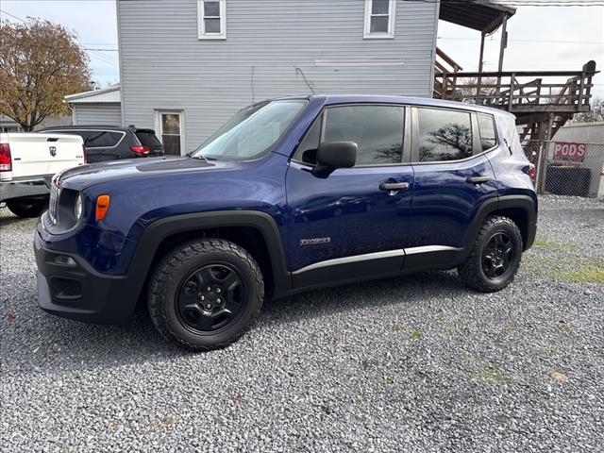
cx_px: 302
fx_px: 454
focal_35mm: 26
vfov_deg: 53.1
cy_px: 226
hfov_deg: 67.3
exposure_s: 1/1626
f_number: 1.6
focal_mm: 5.96
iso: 64
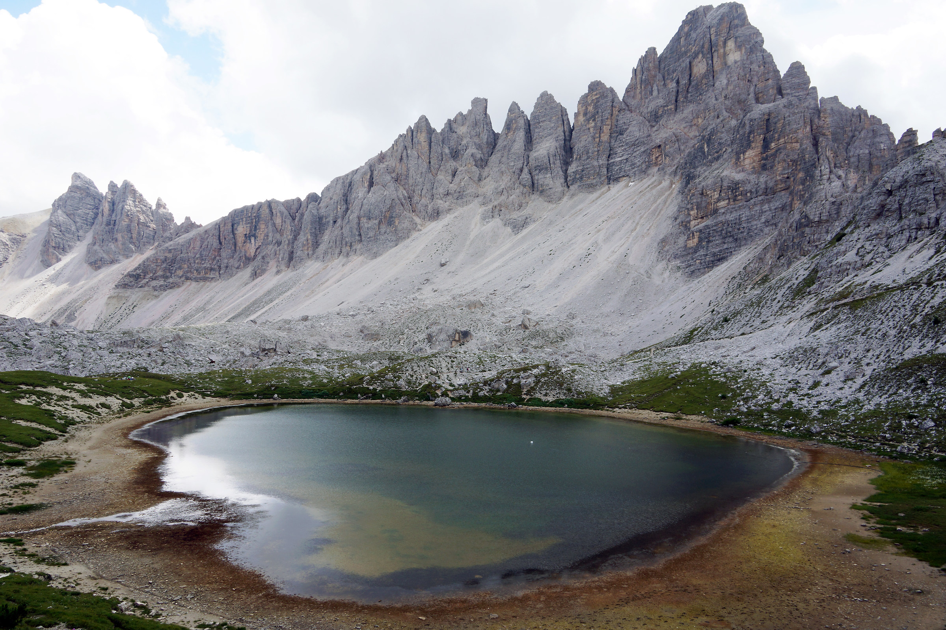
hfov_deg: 67.4
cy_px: 315
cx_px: 473
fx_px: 709
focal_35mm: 27
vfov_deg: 47.9
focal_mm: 18
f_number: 11
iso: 100
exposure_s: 1/80
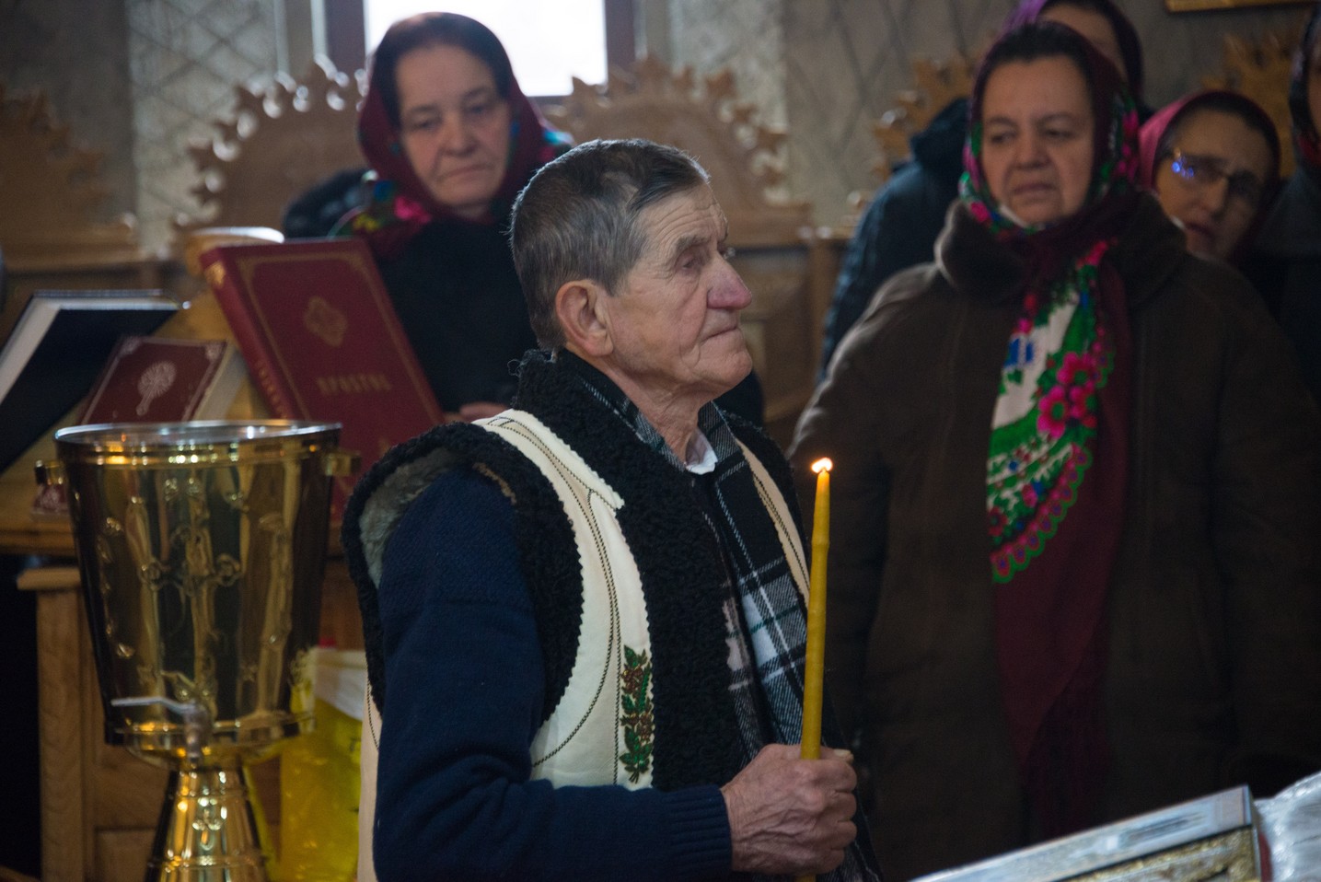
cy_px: 441
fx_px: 6607
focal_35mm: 180
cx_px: 660
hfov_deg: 11.4
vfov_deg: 7.6
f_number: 5.6
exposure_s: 1/60
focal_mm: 180
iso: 2500
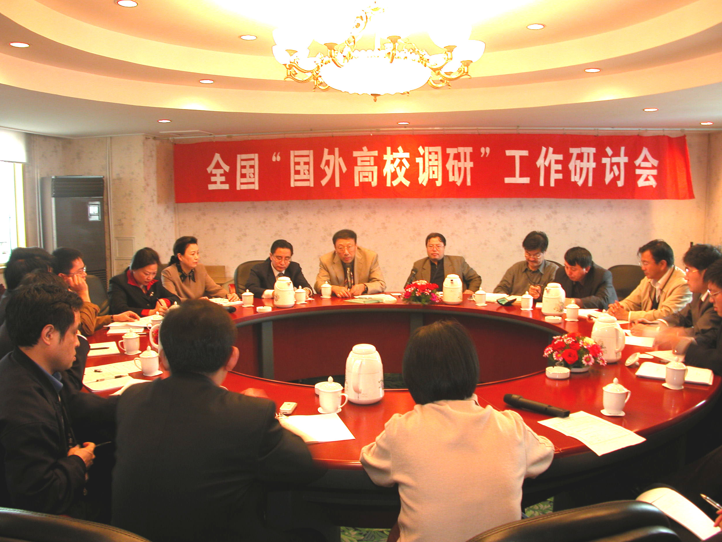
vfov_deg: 39.7
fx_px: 751
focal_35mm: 36
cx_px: 359
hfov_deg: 51.4
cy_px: 267
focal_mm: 8.9
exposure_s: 1/4.3
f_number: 2.8
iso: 100
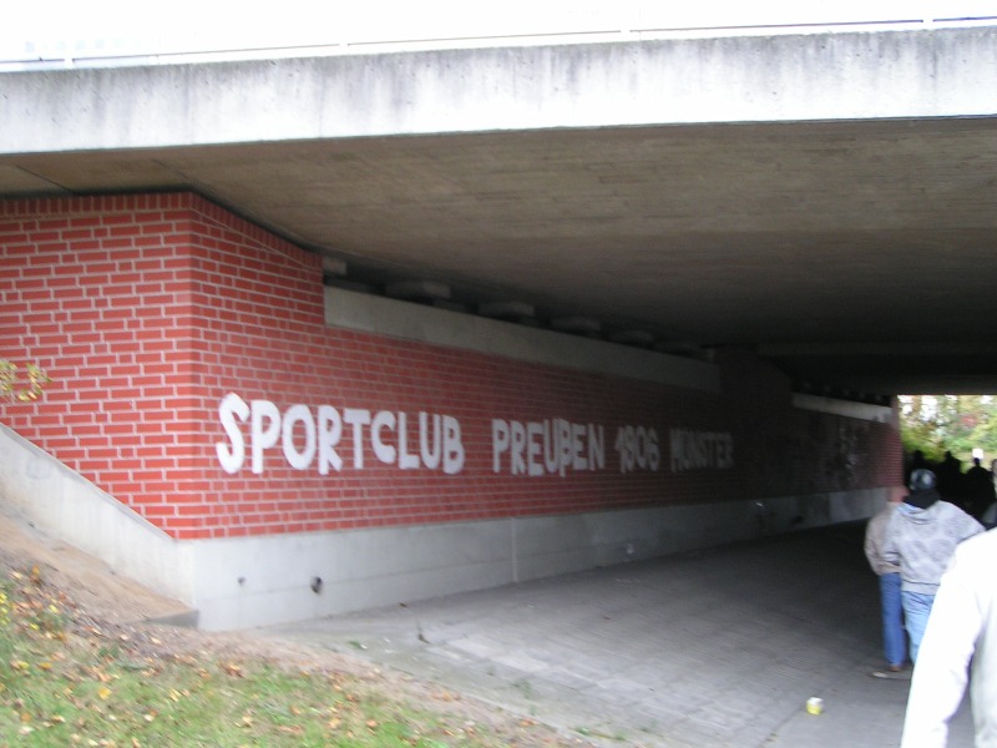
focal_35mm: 45
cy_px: 374
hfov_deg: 42.1
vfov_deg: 32.2
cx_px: 498
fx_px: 1296
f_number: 2.8
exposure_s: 1/50
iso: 80
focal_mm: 6.9
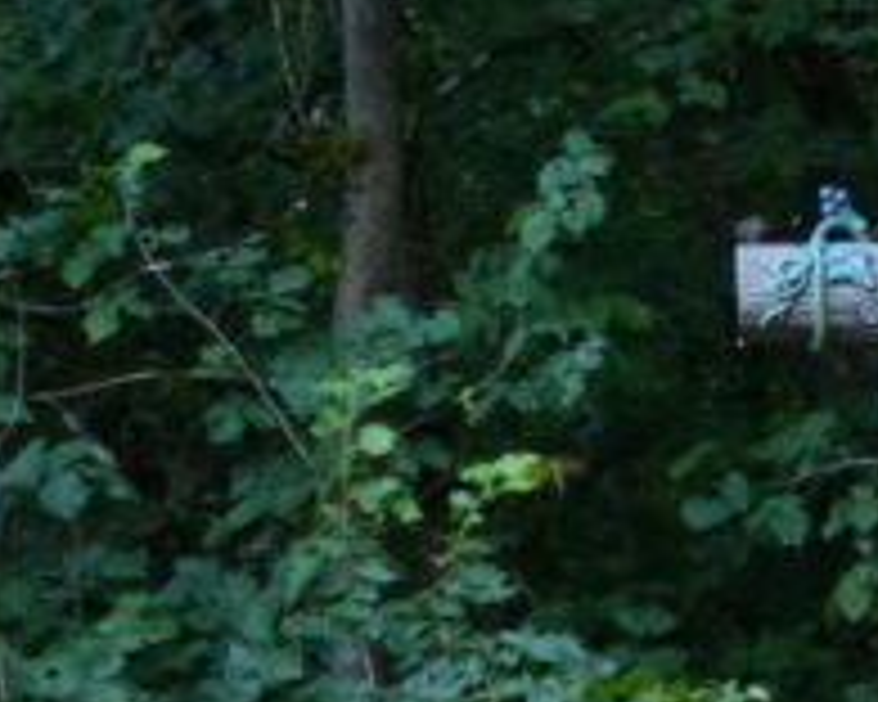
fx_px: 8185
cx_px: 1180
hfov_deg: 6.1
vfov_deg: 4.9
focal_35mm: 315
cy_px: 788
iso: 320
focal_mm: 13.8
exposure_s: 1/60
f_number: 3.3
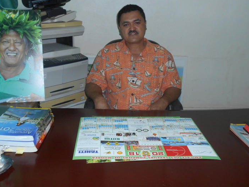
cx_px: 107
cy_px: 82
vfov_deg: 36.8
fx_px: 281
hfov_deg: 47.7
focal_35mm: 39
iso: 200
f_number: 3.6
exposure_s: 1/30
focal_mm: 5.8
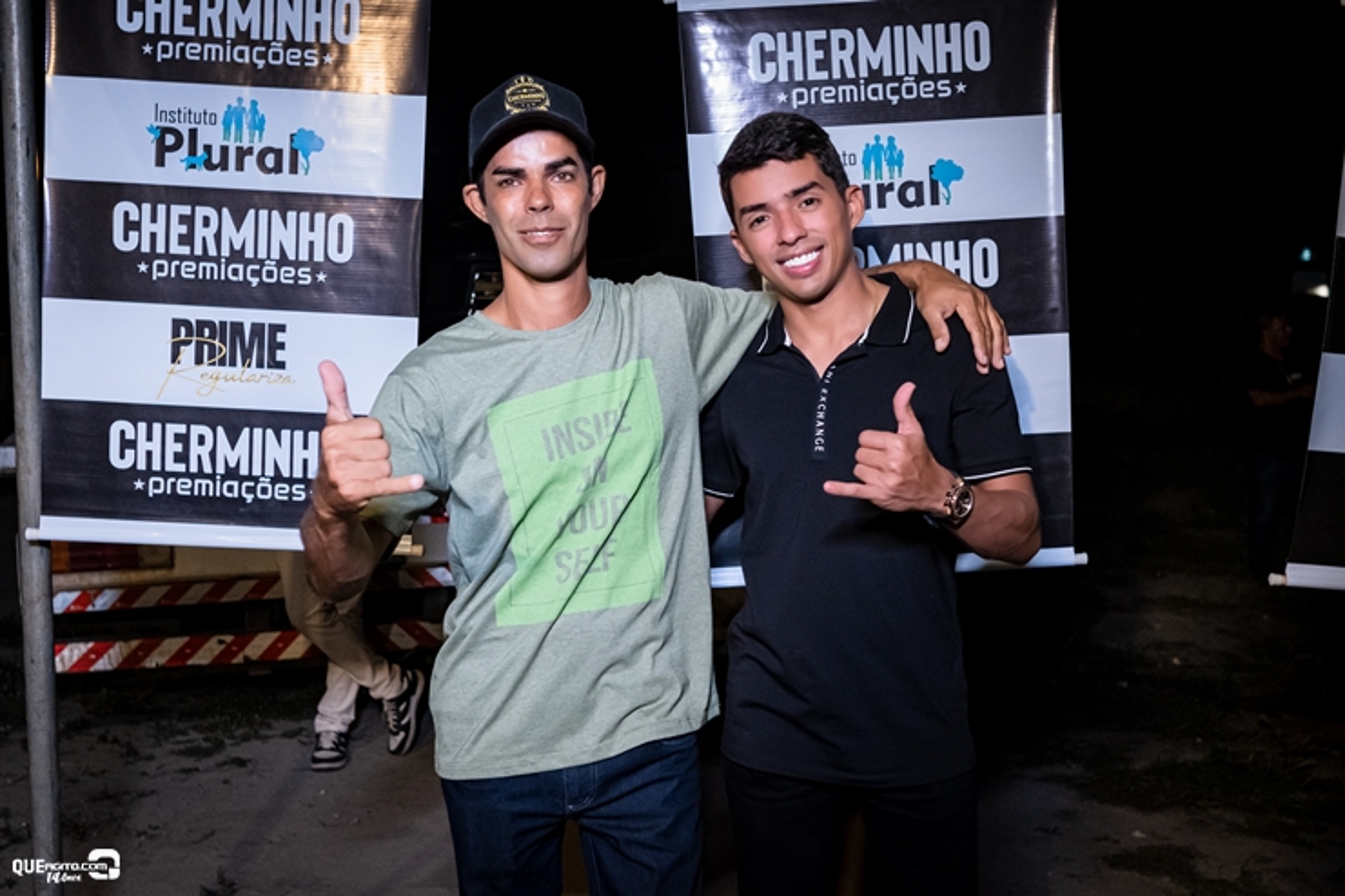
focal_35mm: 36
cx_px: 672
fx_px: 1345
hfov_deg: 53.1
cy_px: 448
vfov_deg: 36.9
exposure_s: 1/250
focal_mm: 24
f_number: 2.8
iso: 2500
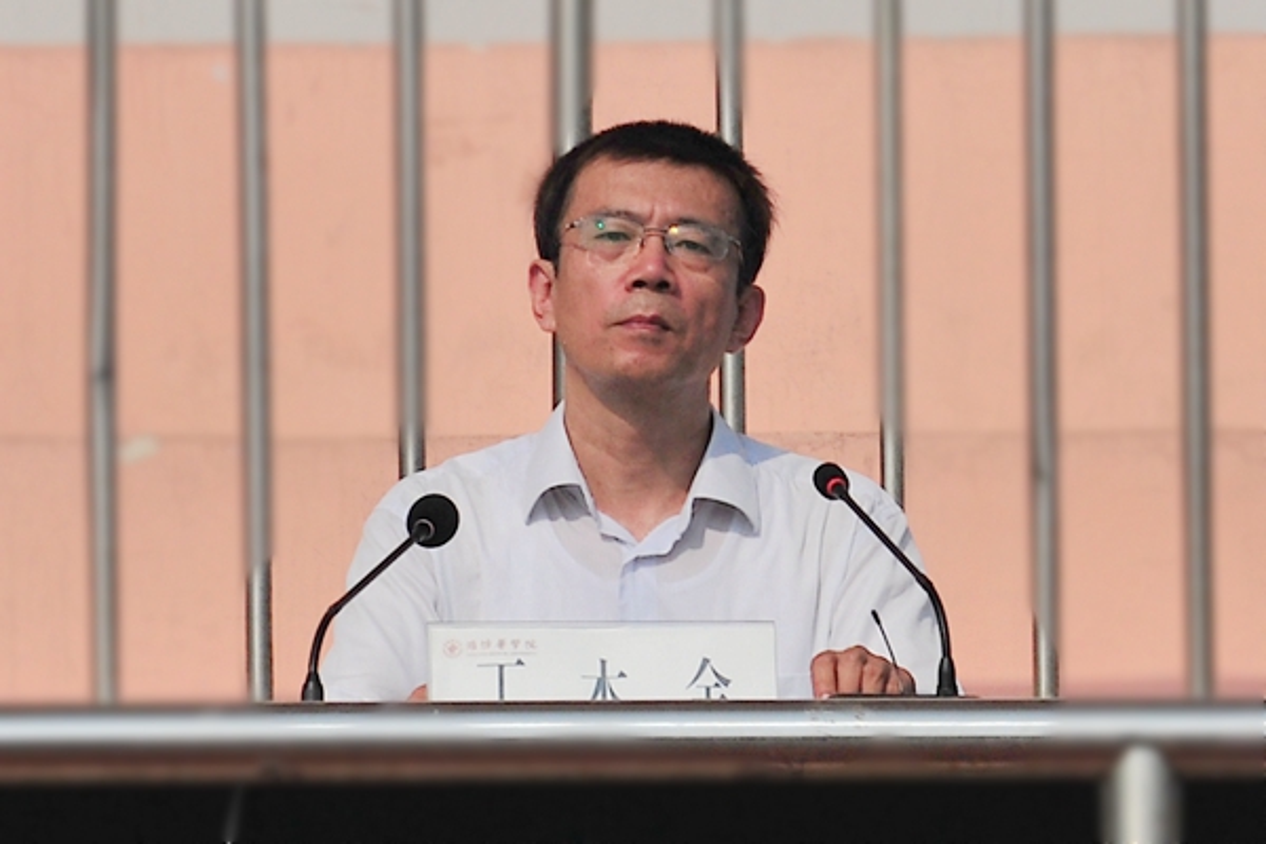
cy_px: 422
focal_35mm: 180
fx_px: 6330
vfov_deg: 7.6
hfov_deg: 11.4
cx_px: 633
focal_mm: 180
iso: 200
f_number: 6.3
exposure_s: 1/3200
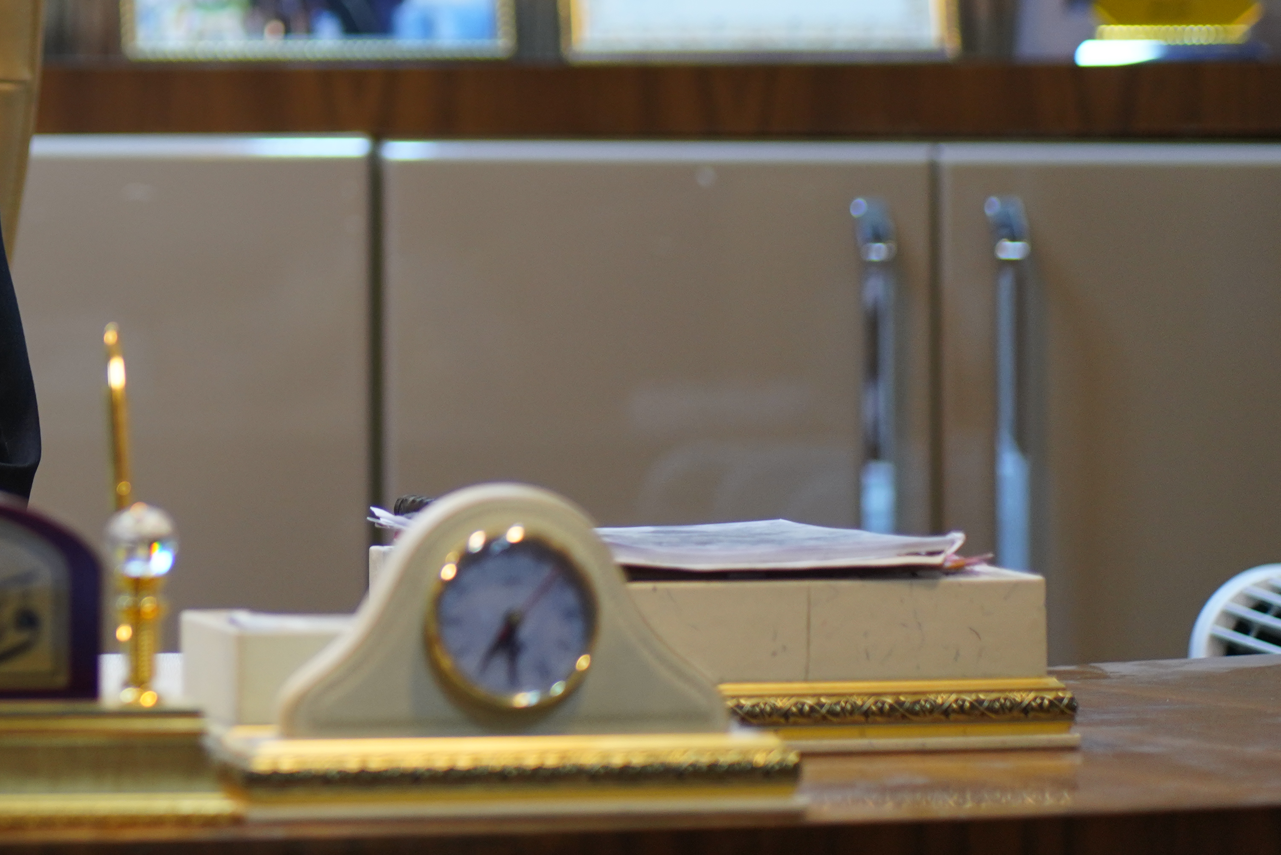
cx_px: -259
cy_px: -198
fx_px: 7971
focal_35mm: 224
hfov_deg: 9.1
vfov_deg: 6.1
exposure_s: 1/160
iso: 640
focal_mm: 85
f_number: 2
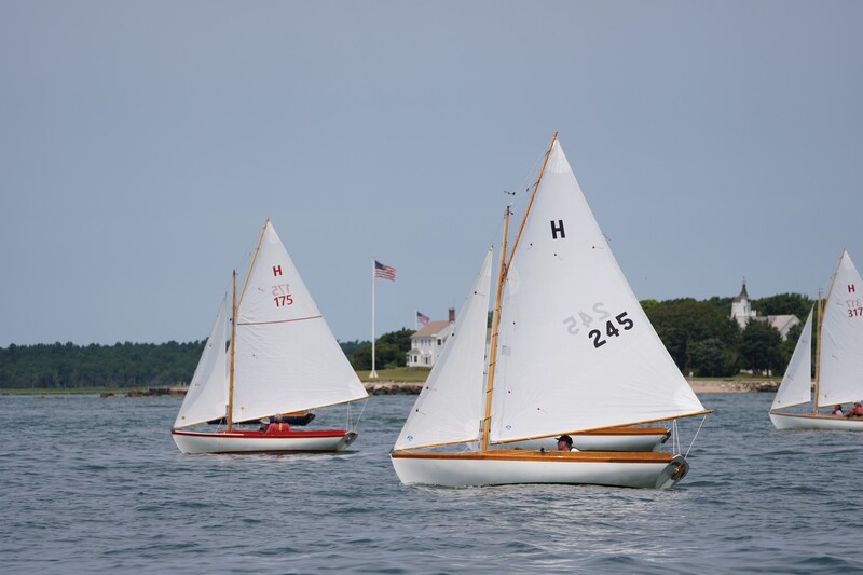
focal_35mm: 225
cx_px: 432
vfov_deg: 6.1
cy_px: 288
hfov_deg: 9.2
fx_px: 5392
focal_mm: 150
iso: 100
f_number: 5
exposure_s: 1/1250
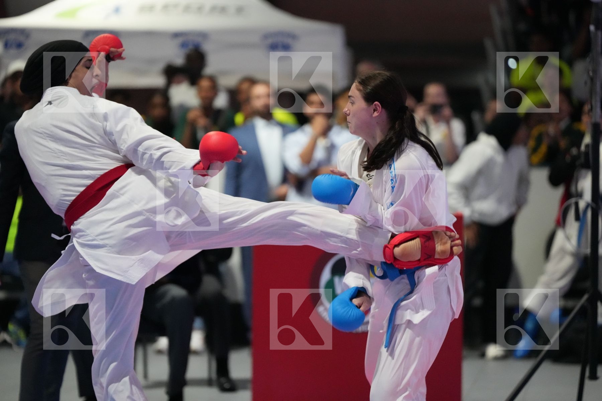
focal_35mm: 159
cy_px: 200
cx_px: 301
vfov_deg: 8.6
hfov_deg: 12.9
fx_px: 2659
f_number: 2.8
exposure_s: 1/800
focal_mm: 159
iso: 10000
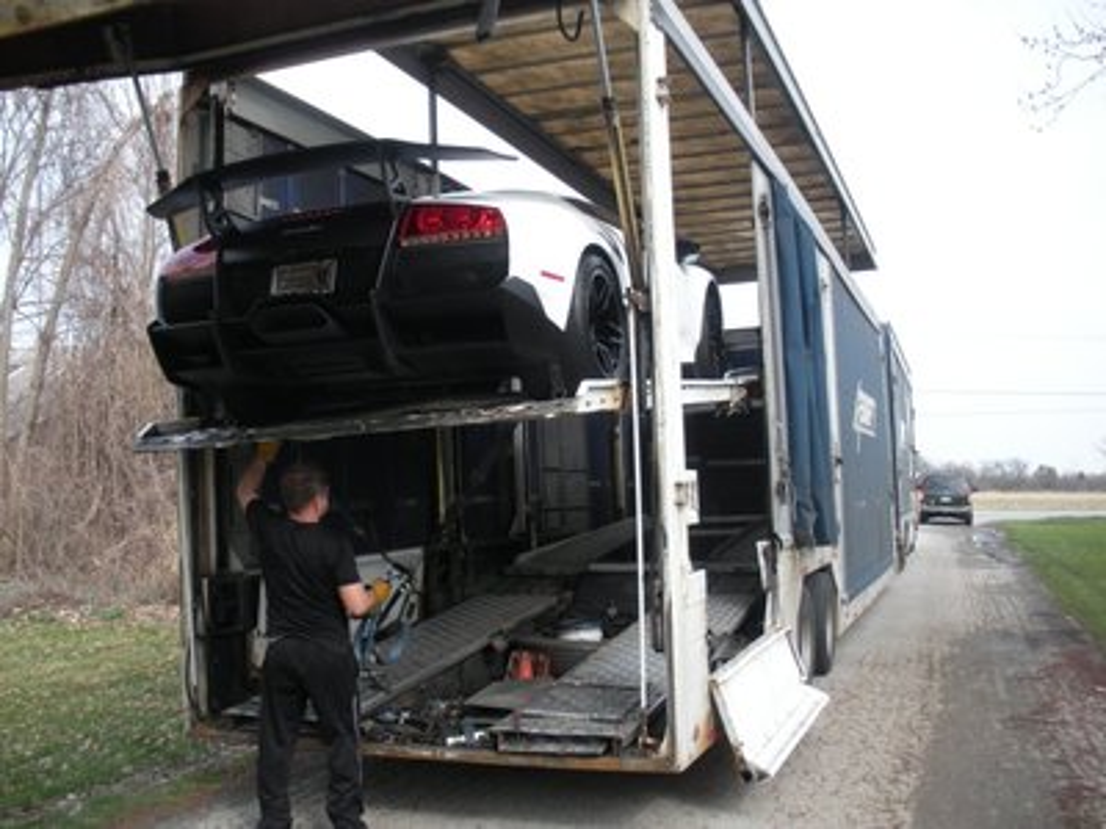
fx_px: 1150
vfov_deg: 39.7
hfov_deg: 51.4
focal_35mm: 36
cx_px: 553
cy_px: 414
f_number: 3.5
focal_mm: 6.3
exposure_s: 1/203
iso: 64
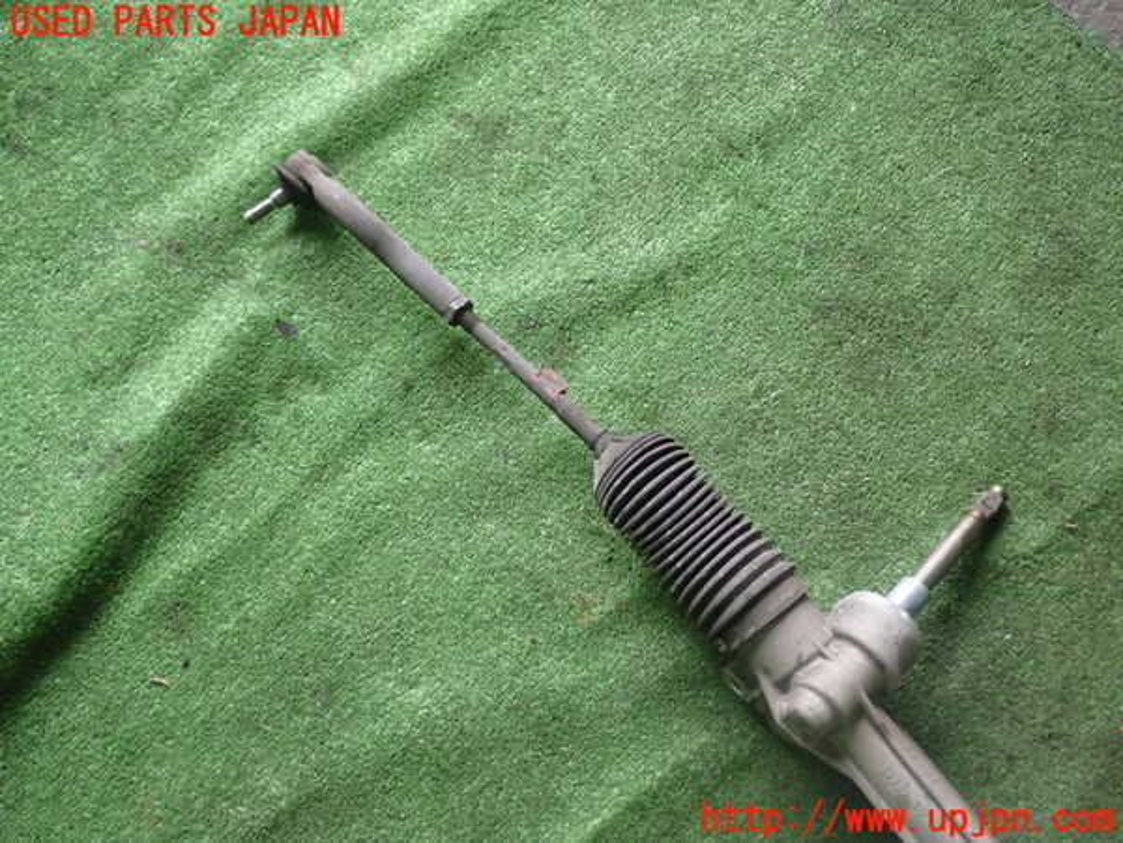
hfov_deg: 45.8
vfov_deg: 35.1
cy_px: 422
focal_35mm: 41
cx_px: 562
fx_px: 1330
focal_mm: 7.31
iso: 400
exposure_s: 1/40
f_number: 2.8
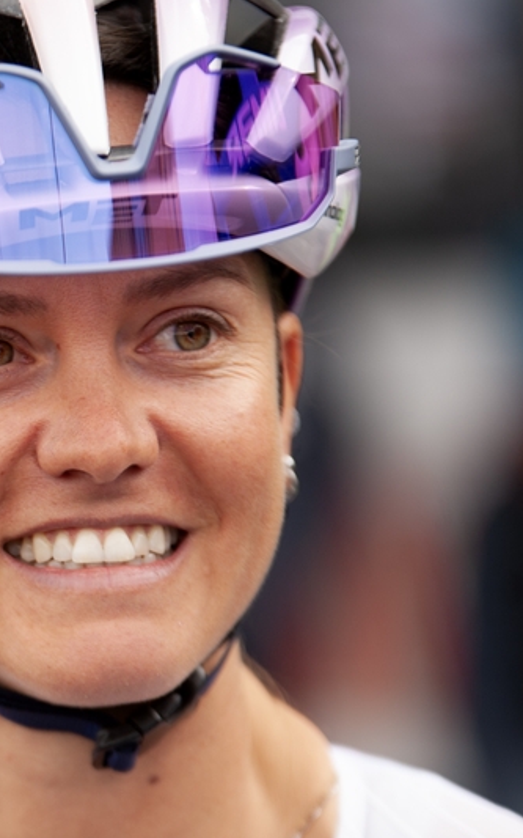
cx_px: -192
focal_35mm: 362
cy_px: 494
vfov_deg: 5.8
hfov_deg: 3.6
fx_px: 8258
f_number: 3.5
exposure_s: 1/800
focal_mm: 185
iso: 200
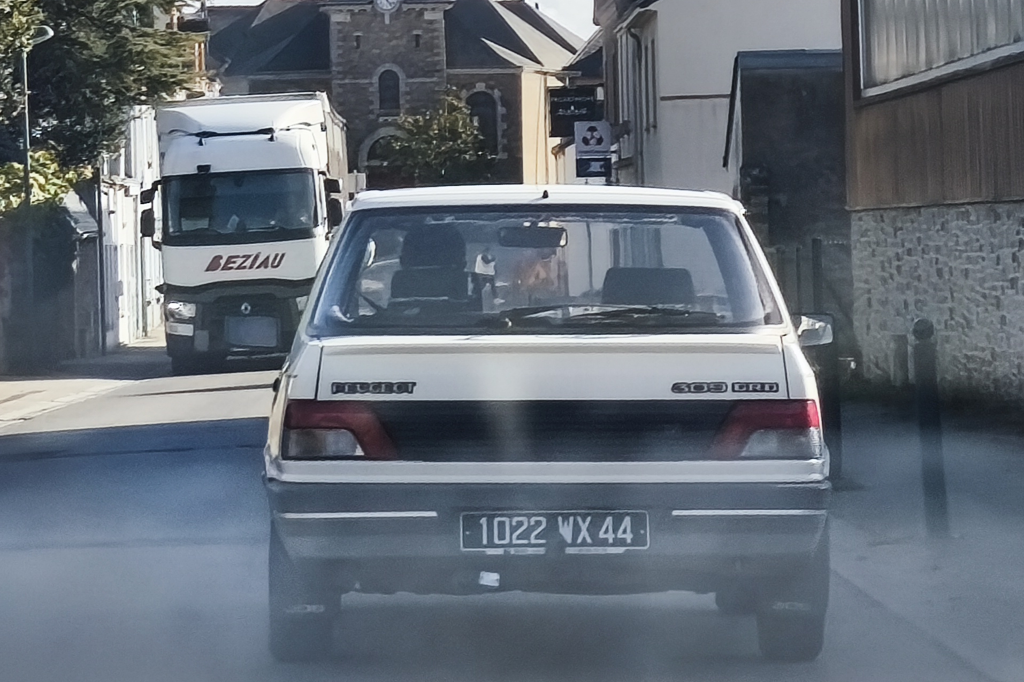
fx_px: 2730
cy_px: 365
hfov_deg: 21.2
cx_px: 513
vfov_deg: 14.3
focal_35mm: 96
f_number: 1.65
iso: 50
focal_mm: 6.18
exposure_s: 1/774
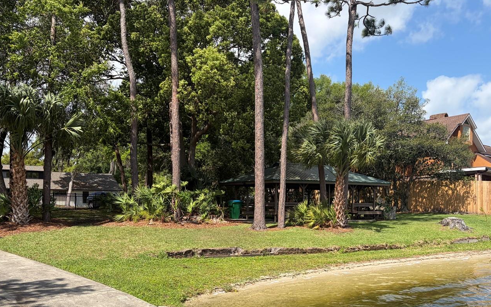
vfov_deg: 35.7
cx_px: 283
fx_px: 468
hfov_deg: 55.1
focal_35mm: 35
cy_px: 218
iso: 50
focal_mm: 5.96
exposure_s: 1/2639
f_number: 1.6
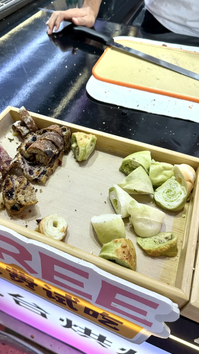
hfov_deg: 42.6
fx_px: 253
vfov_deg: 69.9
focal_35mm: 27
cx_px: 77
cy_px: 178
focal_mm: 6.76
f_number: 1.78
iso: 64
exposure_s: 1/127
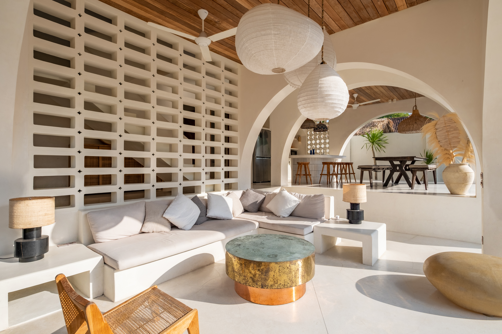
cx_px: 251
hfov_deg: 93.3
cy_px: 167
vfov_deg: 70.4
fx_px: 237
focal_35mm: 17
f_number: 8
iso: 250
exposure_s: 1/1700
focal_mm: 11.5
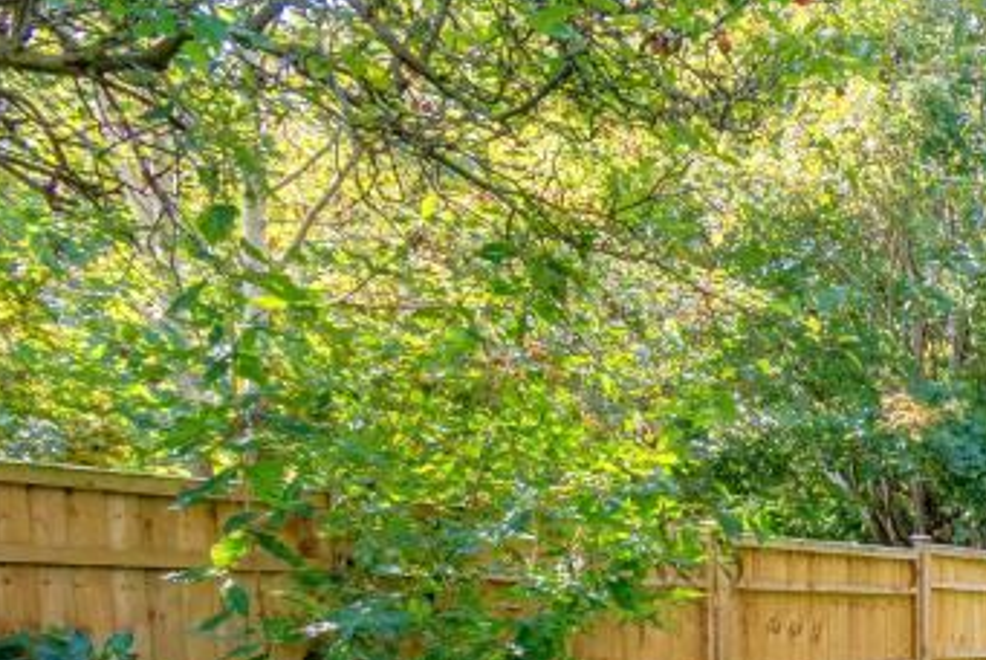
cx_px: 1232
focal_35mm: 45
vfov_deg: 26.9
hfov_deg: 33.7
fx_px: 1234
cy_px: 766
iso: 250
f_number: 7.1
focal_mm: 10
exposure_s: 1/250
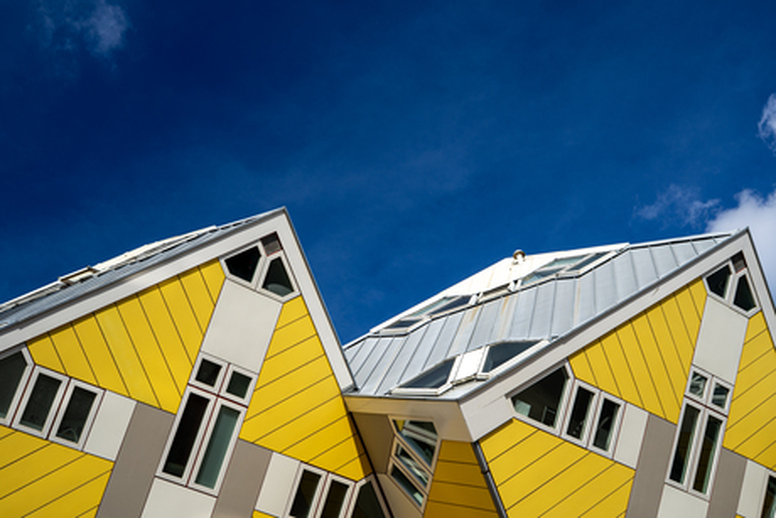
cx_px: 388
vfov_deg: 27.0
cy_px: 259
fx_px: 1078
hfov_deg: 39.6
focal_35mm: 50
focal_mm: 50
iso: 100
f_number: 8
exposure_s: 1/100
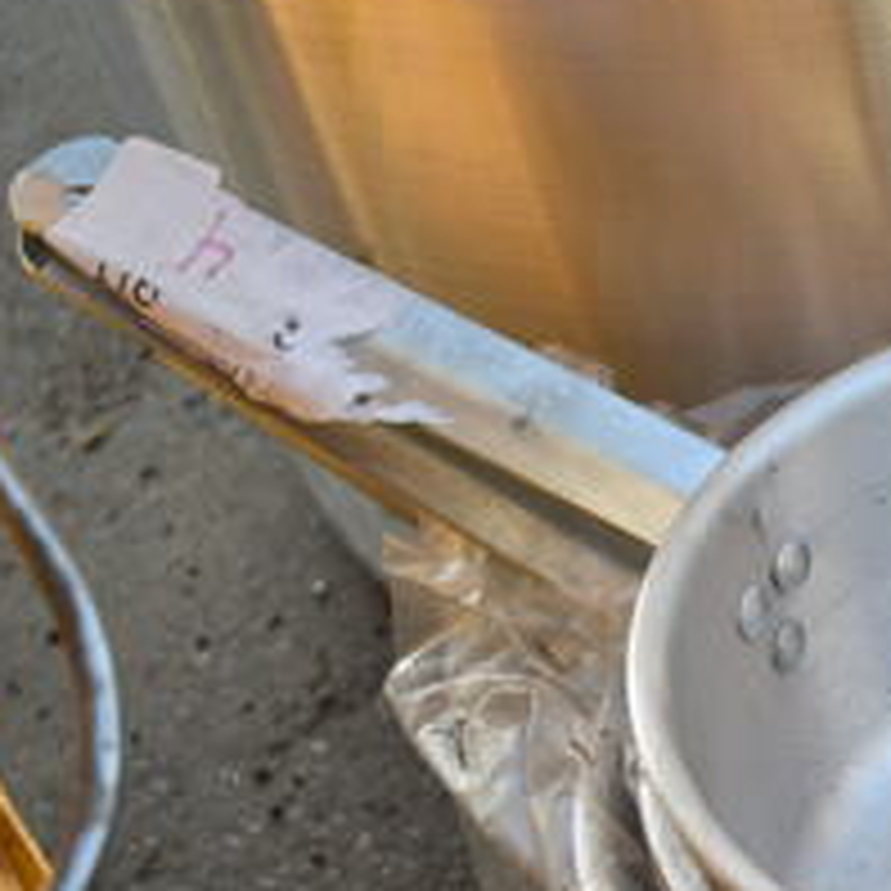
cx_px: 1179
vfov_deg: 16.9
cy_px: 778
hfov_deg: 16.1
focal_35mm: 102
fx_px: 2970
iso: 140
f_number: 4
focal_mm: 26
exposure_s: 1/125
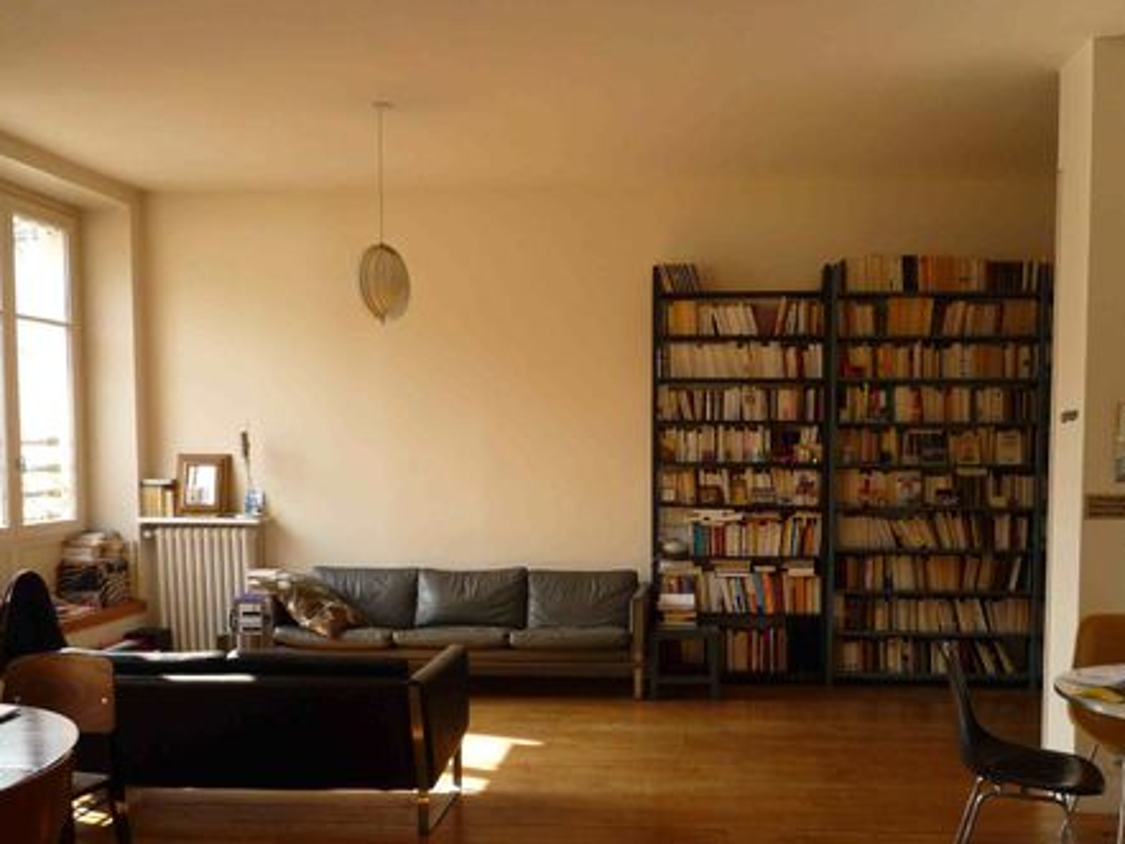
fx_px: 1105
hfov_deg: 53.8
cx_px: 643
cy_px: 523
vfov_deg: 41.5
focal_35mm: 34
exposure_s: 1/100
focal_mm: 4.4
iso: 100
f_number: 2.8
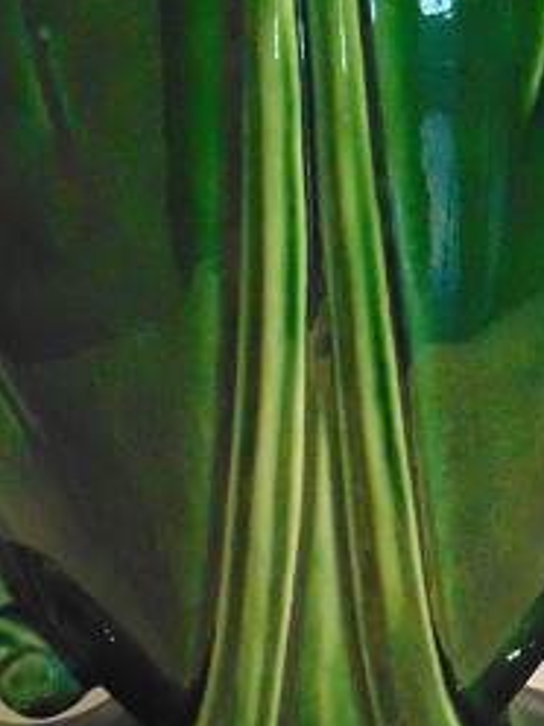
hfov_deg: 11.5
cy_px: 363
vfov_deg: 15.3
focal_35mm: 129
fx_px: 2703
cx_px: 371
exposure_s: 1/100
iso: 800
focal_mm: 9
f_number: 3.5
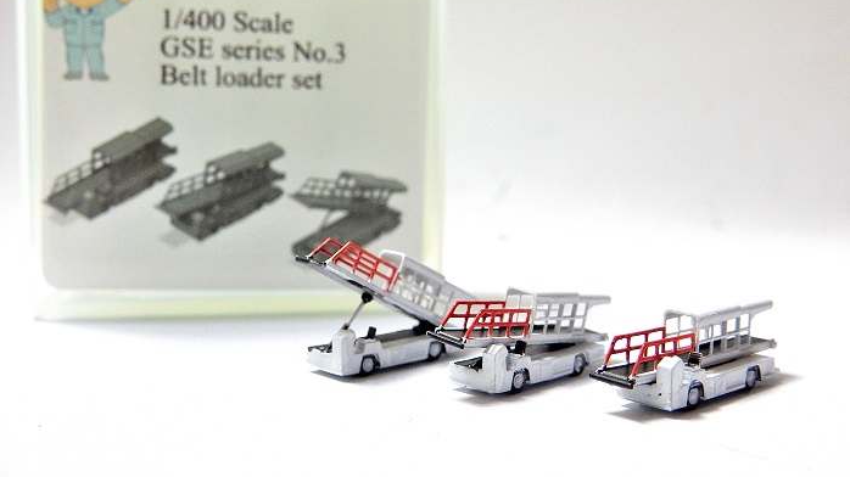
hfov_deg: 43.7
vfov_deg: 25.3
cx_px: 425
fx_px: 1059
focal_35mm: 47
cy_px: 187
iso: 400
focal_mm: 7.6
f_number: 4.2
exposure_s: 1/13
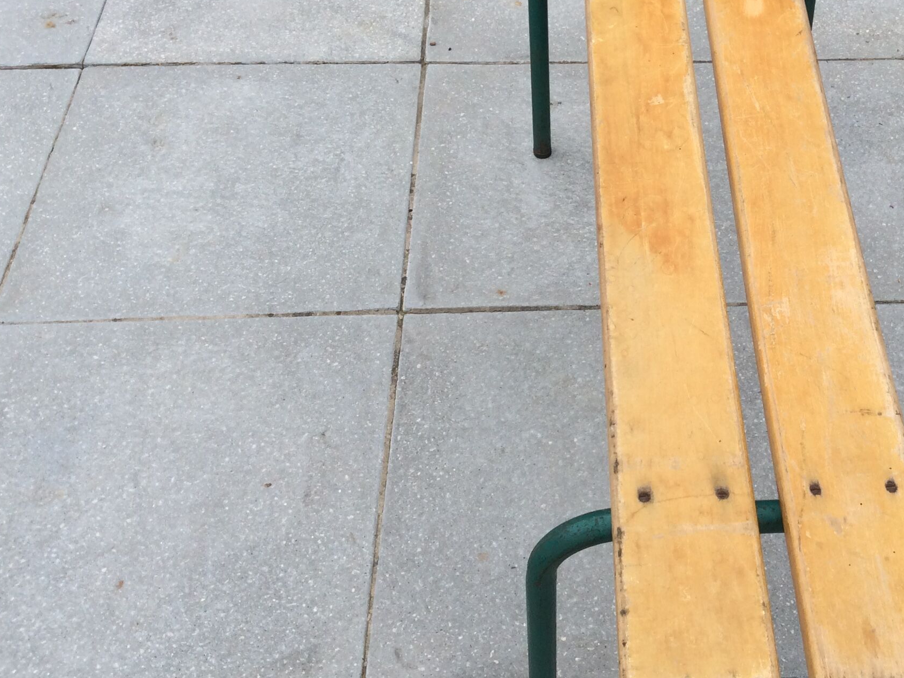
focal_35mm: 49
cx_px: 661
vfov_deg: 29.6
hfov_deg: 38.1
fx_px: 1280
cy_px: 272
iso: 32
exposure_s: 1/392
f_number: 2.4
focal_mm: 3.3
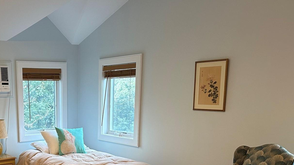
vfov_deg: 26.0
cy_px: 156
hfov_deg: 43.8
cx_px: 51
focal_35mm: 44
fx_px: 343
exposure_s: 1/60
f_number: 1.78
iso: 200
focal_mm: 6.86
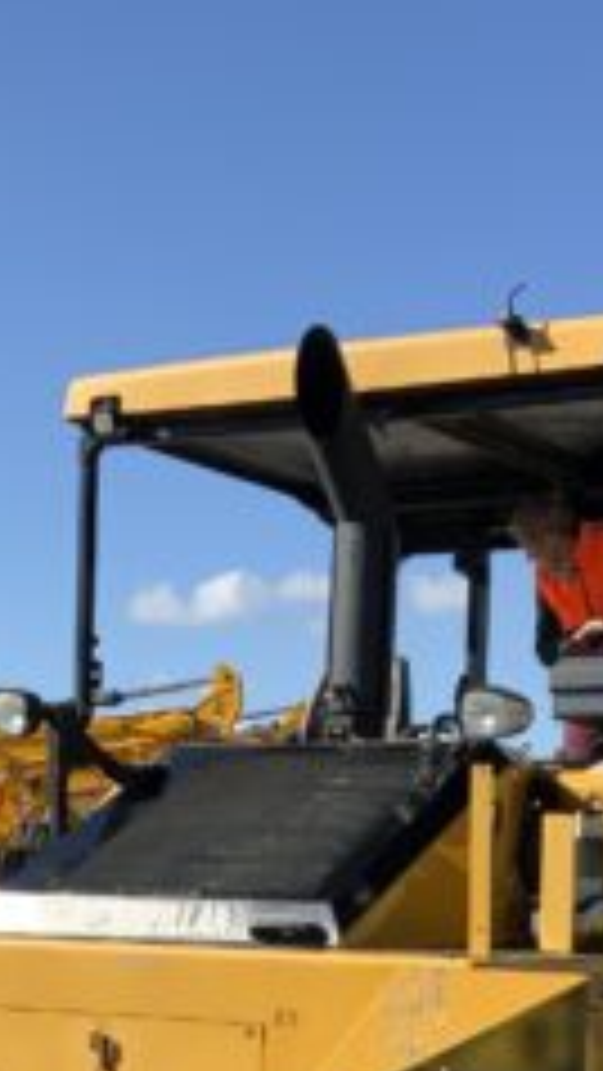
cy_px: 1058
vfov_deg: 24.0
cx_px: 333
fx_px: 2414
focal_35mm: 85
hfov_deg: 14.2
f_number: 1.8
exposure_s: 1/1675
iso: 16
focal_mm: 3
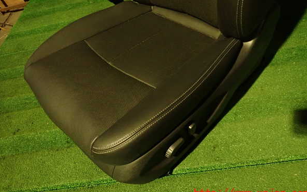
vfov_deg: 45.9
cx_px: 155
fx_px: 226
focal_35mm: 27
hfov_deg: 68.4
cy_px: 83
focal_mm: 4.5
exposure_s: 1/25
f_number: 2
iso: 800
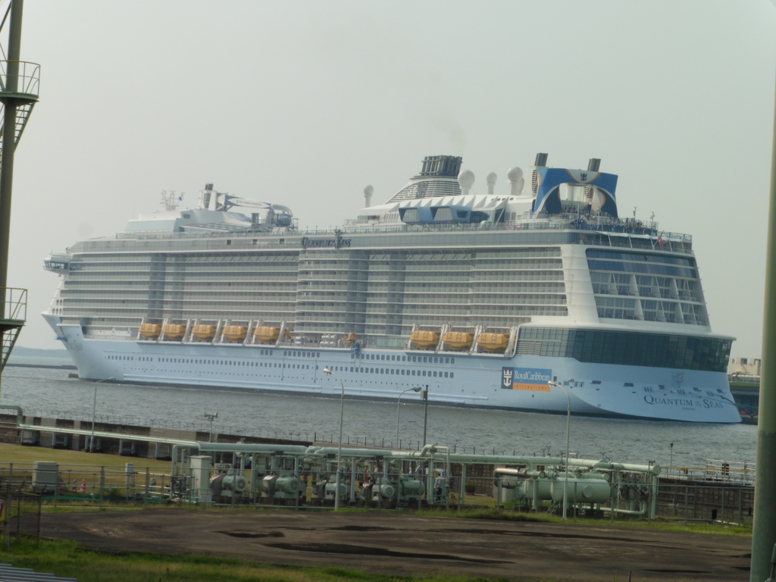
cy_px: 291
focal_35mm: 137
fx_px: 3071
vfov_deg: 10.8
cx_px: 388
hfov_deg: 14.4
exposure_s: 1/640
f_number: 6.3
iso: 100
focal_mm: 24.4
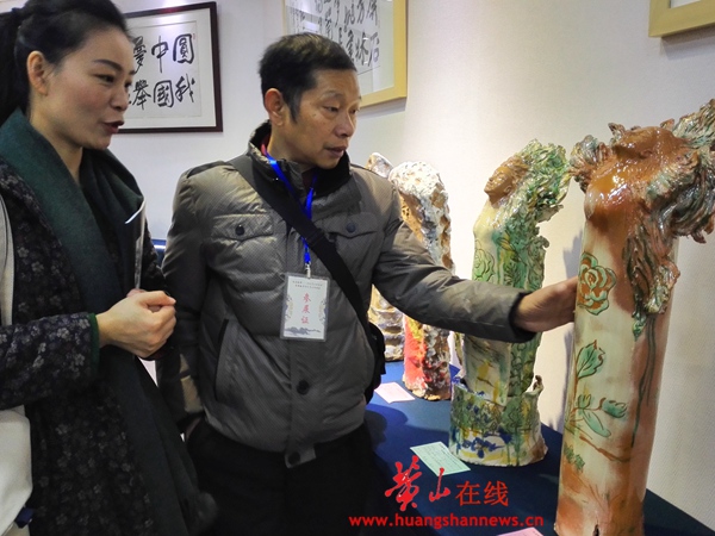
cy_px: 268
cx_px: 358
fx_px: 599
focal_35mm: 29
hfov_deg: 61.7
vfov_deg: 48.2
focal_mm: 3.8
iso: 250
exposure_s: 1/33.3
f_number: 2
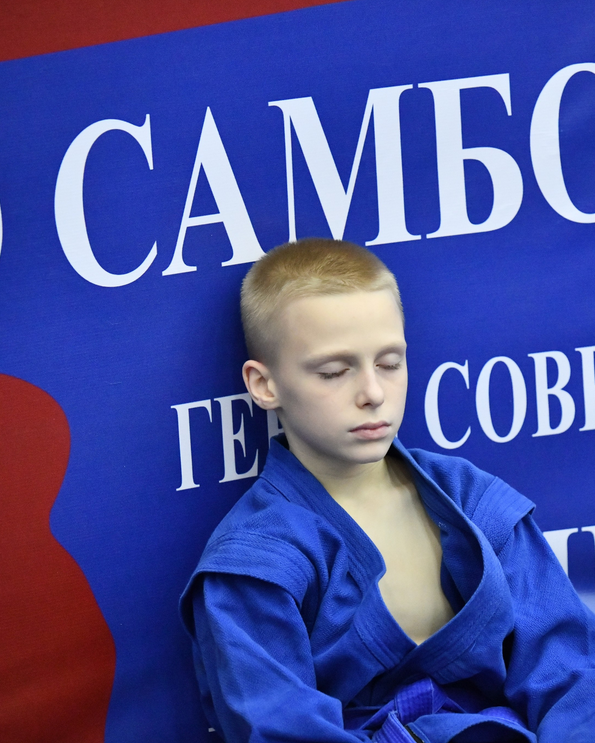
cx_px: 401
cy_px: 370
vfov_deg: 10.1
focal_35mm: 191
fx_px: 4203
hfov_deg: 8.1
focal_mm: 135
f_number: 2.8
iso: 6400
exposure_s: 1/640
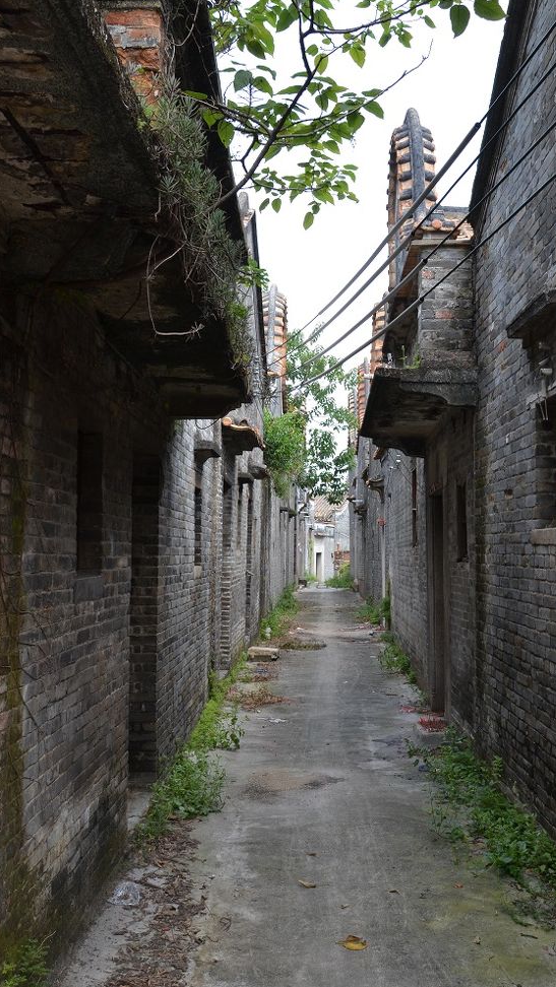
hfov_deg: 31.1
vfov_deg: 52.8
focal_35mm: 38
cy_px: 493
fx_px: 996
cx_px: 326
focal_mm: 24
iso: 400
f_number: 9
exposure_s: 1/160
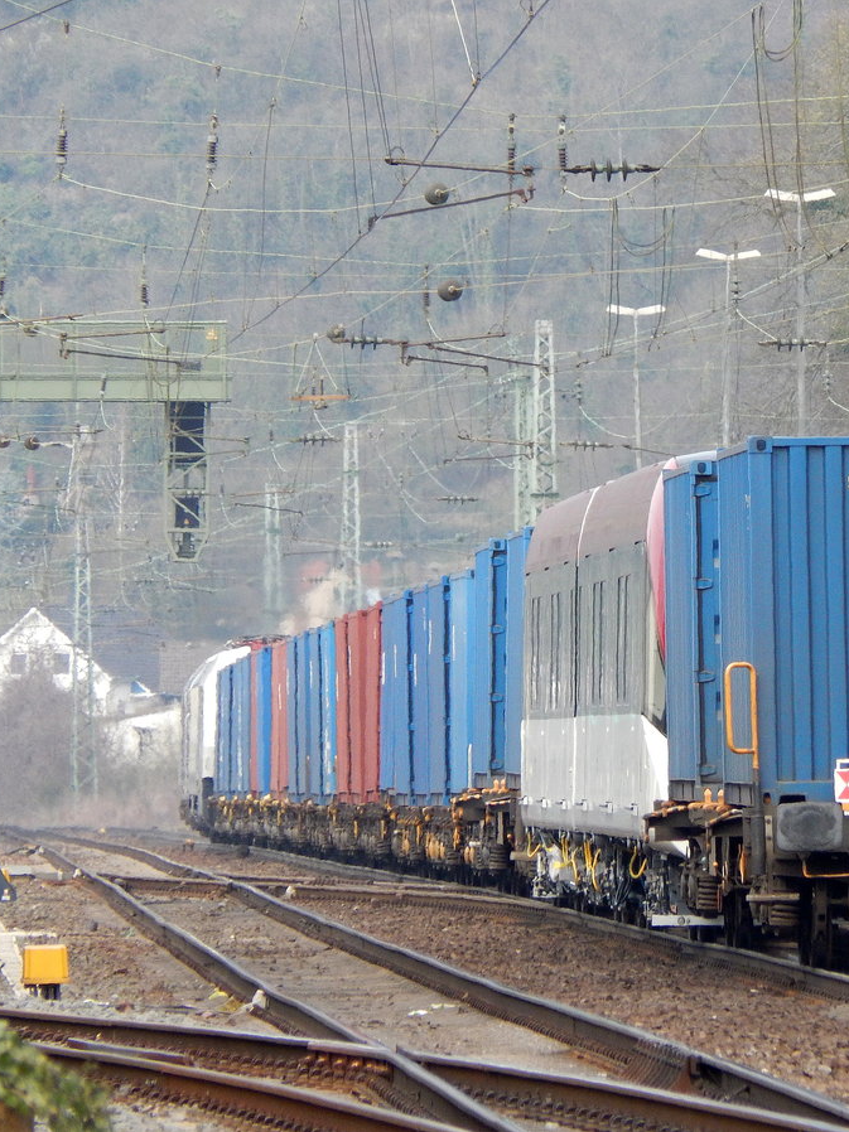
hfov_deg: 2.3
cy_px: 566
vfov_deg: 3.0
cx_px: 599
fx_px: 21561
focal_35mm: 659
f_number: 5.8
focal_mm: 88.6
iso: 280
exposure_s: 1/250
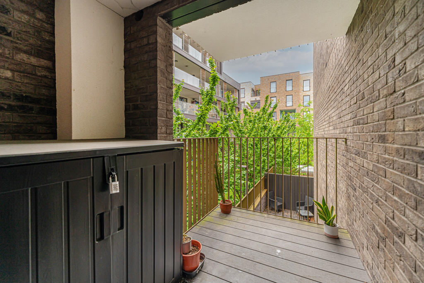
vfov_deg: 81.2
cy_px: 142
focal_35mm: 14
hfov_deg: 104.2
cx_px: 212
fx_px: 165
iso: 160
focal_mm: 14
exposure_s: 1/60
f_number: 4
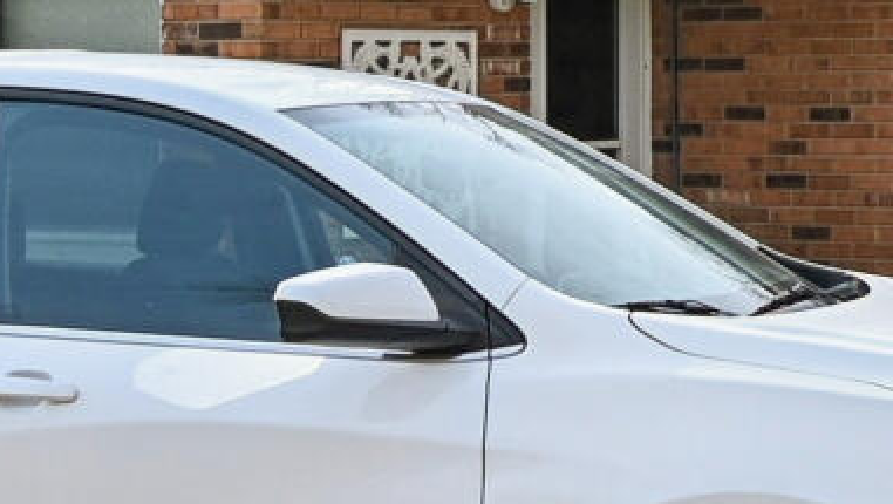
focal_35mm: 140
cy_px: 127
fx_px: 3318
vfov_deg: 8.7
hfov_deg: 14.8
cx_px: 1071
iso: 400
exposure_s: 1/2000
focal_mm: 17
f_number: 4
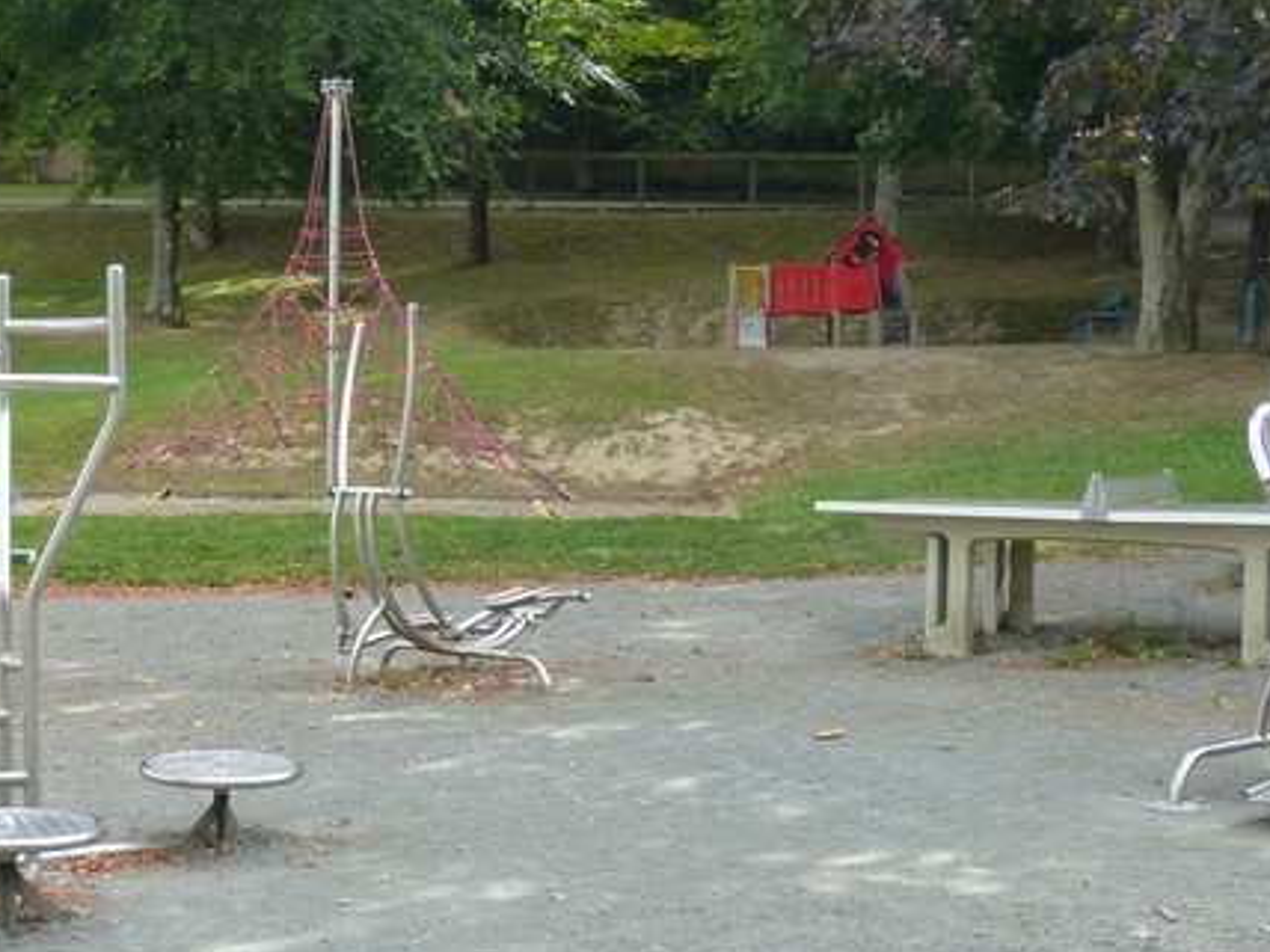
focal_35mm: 58
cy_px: 504
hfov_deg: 32.8
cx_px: 380
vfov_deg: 25.2
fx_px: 2128
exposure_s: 1/200
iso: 160
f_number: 4
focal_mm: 5.4
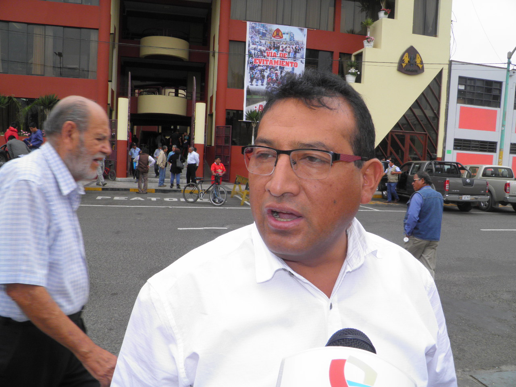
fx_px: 417
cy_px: 194
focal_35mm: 28
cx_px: 258
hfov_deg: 63.4
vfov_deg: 49.7
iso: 50
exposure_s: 1/125
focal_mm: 4.9
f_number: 5.7
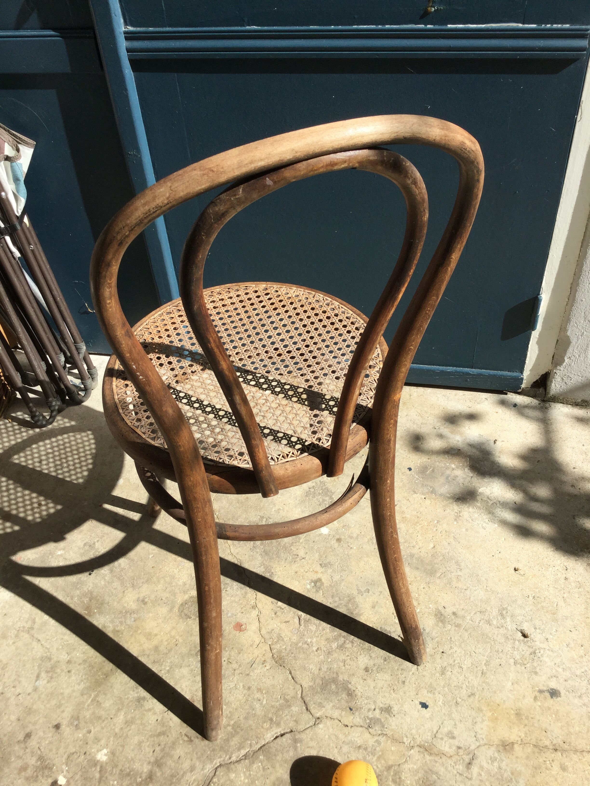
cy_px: 393
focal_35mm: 31
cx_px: 295
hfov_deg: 45.4
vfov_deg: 58.4
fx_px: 704
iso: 25
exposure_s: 1/815
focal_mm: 3.3
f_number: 2.4
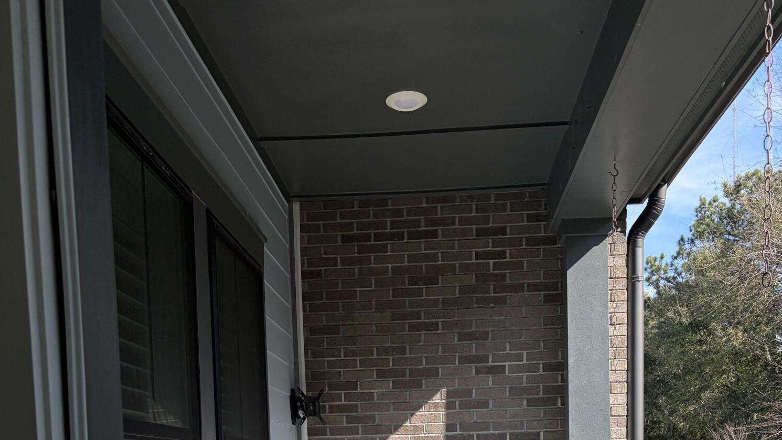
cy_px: 521
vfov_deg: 27.6
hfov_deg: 52.8
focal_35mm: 38
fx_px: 788
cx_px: 392
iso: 50
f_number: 1.6
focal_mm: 5.96
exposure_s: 1/1667
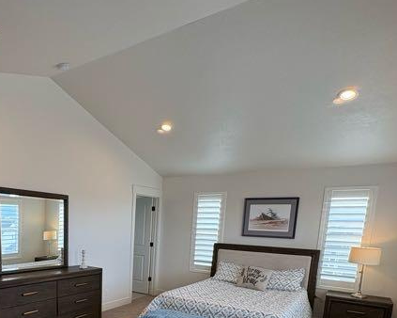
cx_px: 124
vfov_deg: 48.6
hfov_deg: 62.1
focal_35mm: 27
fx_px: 317
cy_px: 275
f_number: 2.2
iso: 125
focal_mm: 2.22
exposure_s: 1/120
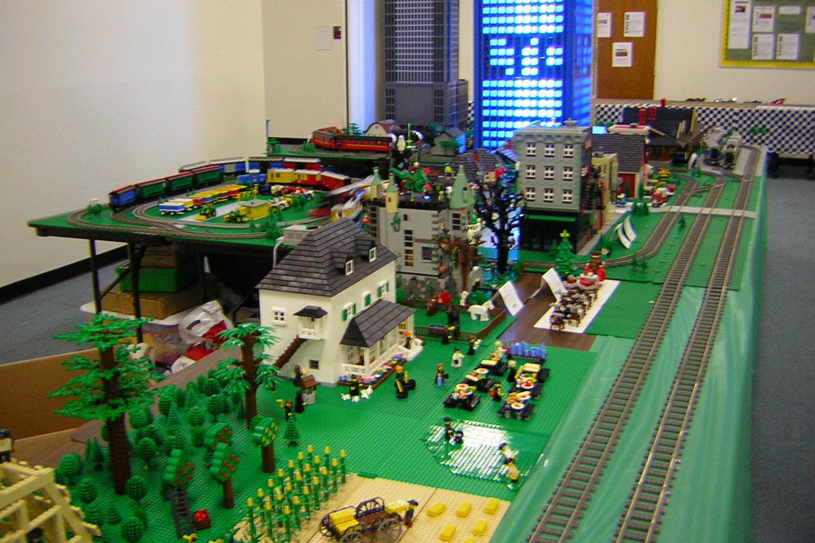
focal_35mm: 38
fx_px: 860
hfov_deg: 50.7
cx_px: 403
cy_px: 266
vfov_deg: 35.0
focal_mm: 4.7
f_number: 2.6
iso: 66
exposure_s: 1/4.7
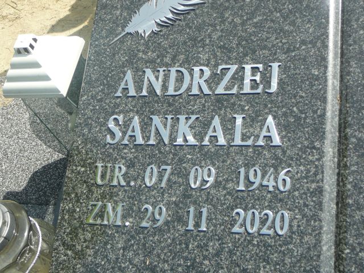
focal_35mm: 55
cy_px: 136
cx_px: 182
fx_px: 578
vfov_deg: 26.6
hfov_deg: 34.9
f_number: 3.5
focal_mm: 8.2
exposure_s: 1/500
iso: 80
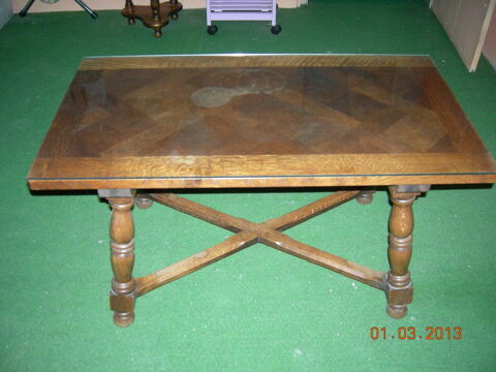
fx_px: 516
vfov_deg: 39.7
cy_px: 186
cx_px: 248
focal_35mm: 36
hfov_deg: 51.4
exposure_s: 1/60.1
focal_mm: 7.5
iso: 196
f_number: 2.7
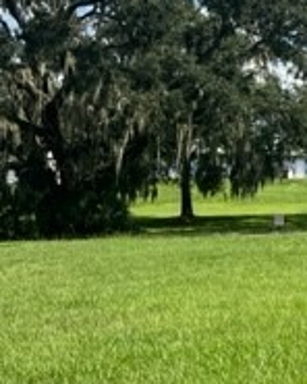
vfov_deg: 21.7
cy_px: 224
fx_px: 999
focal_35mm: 88
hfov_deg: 15.3
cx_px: 531
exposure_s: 1/3968
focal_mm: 5.7
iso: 50
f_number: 1.5
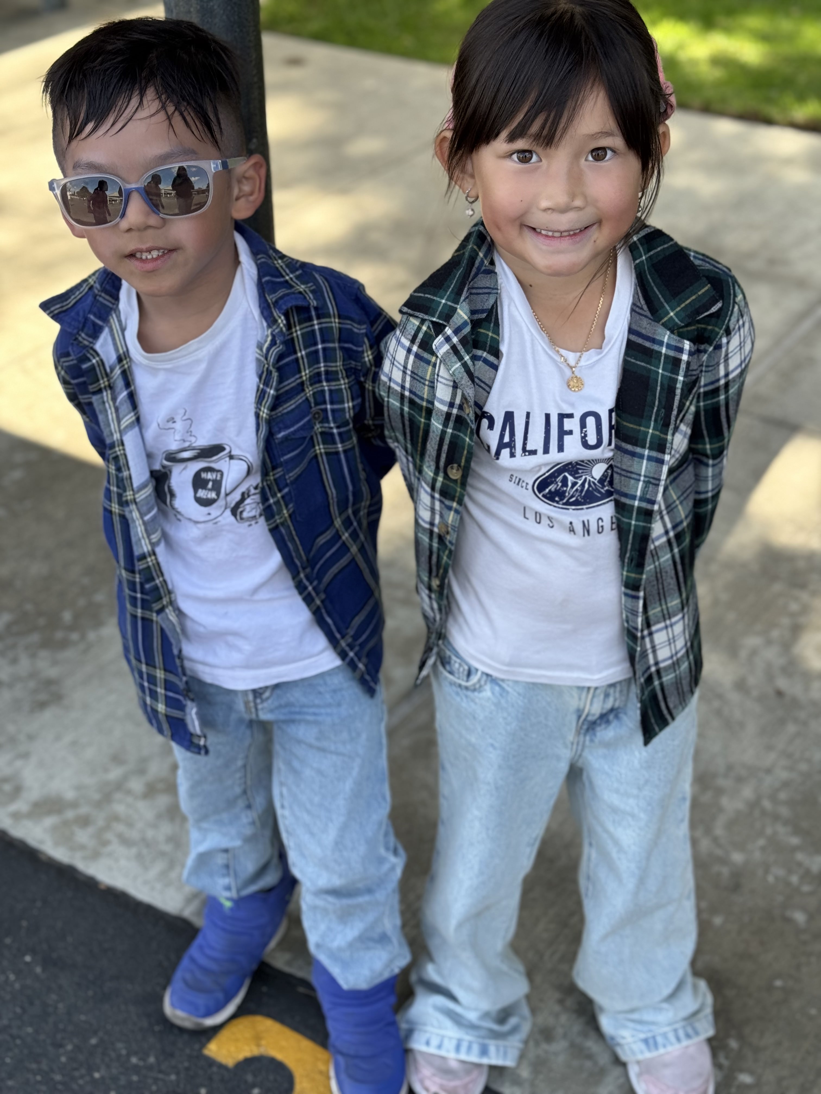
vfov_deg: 39.7
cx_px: 410
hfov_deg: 30.3
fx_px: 1518
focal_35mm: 48
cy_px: 547
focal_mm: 6.76
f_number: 1.78
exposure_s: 1/522
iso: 64
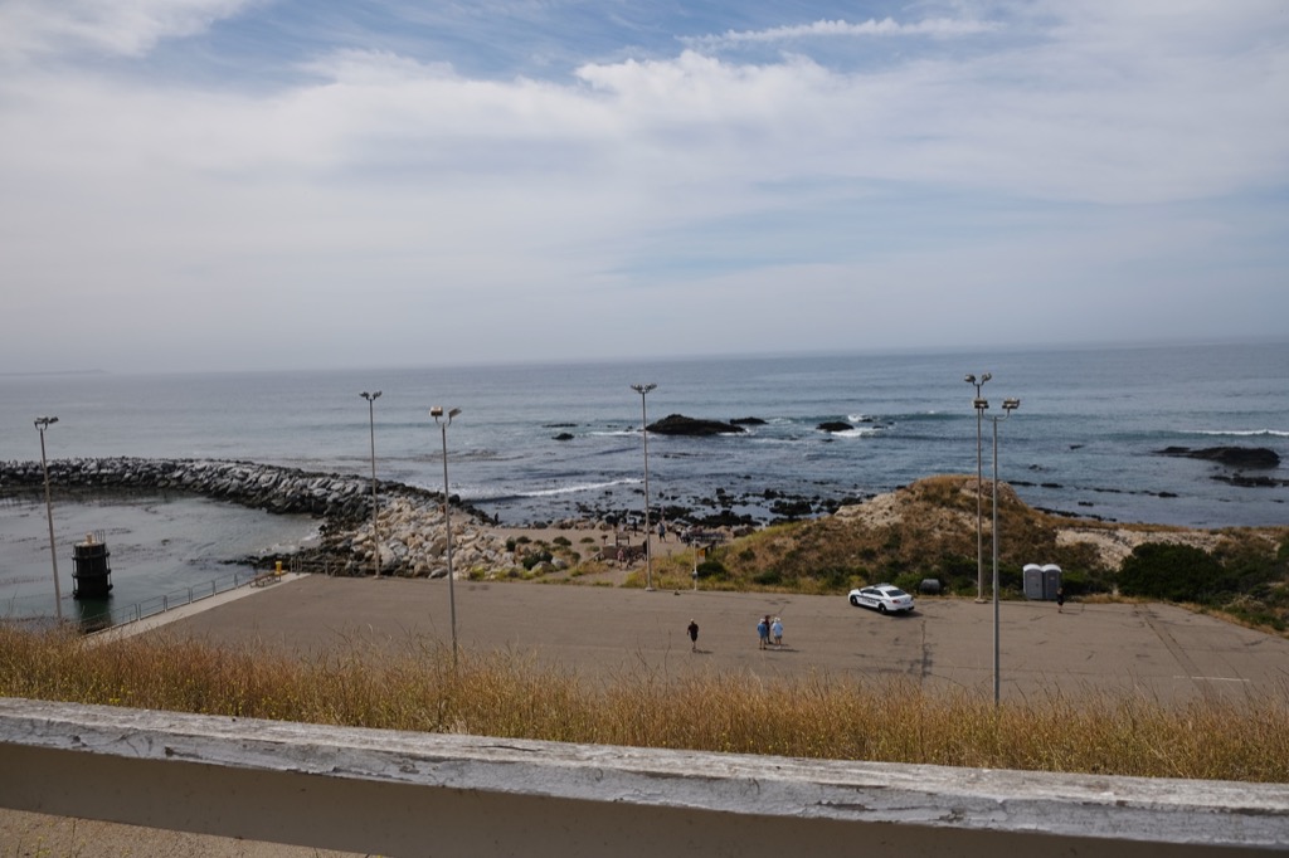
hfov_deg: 67.4
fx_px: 966
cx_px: 644
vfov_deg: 47.9
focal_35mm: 27
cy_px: 429
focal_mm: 18
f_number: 5.6
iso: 200
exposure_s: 1/1400
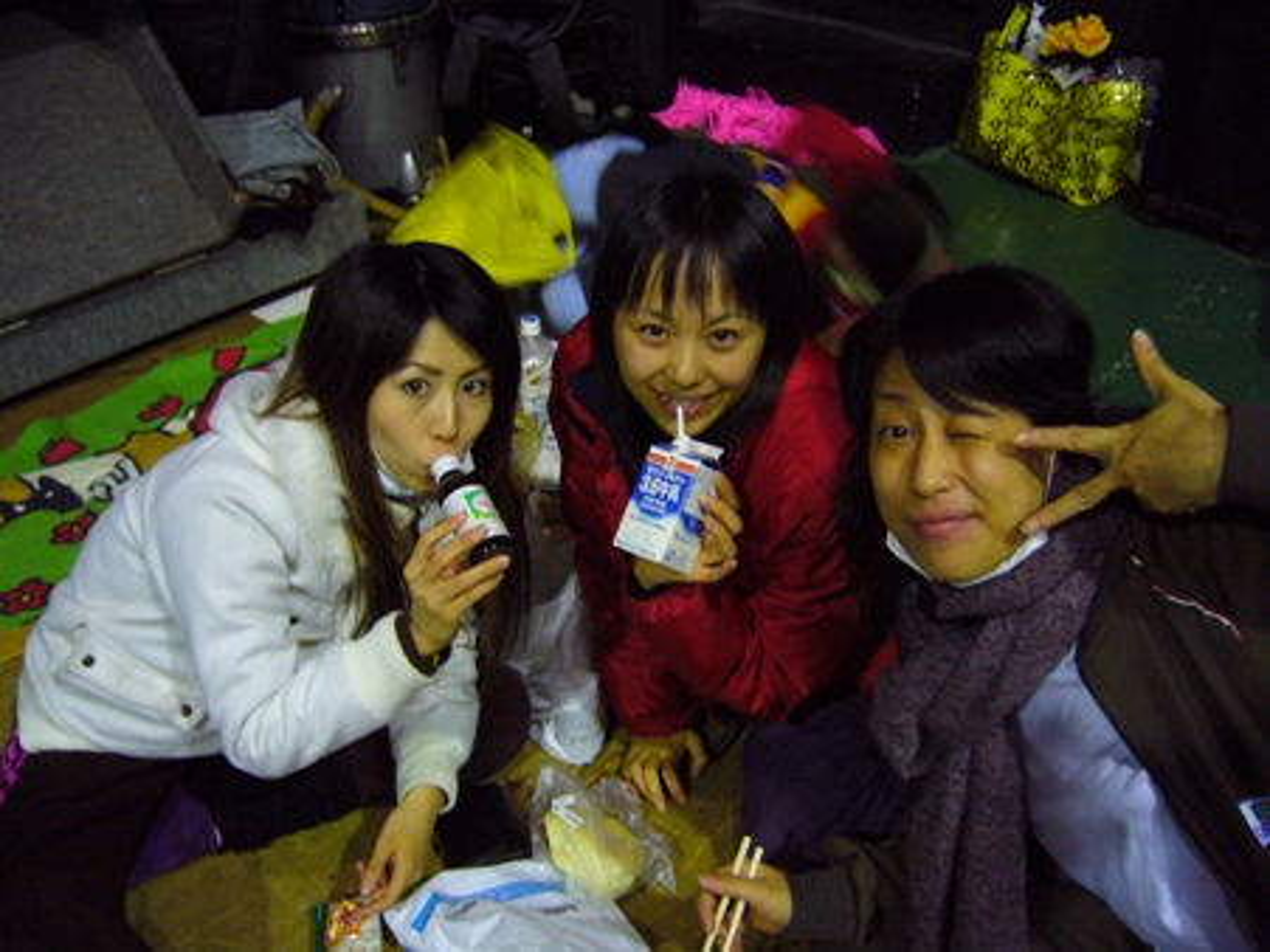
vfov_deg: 40.7
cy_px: 476
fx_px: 1284
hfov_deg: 52.6
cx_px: 635
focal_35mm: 35
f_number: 2.8
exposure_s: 1/8
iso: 200
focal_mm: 5.8
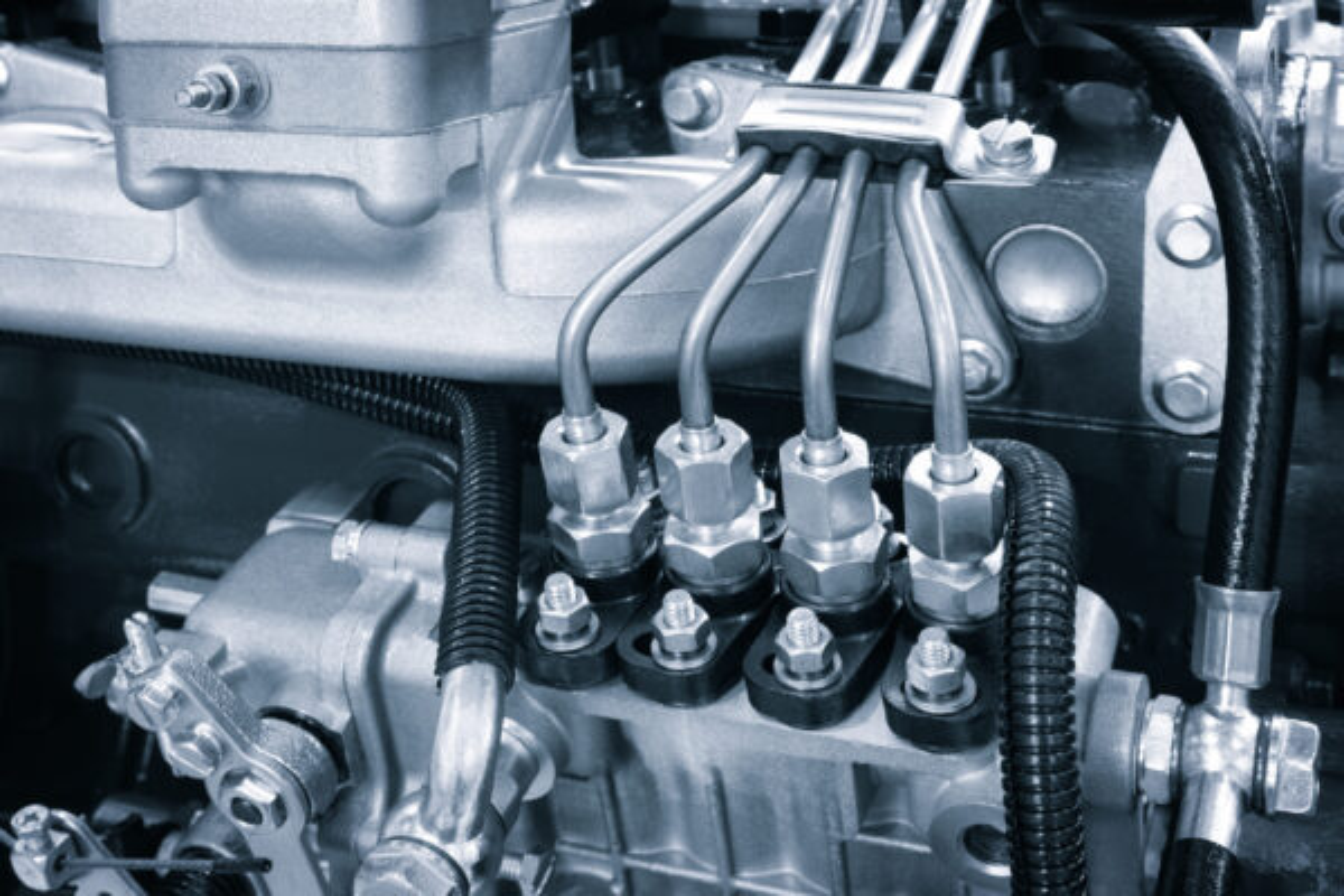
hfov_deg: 41.9
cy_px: 448
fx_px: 1755
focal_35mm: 47
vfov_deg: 28.6
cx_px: 672
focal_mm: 31.5
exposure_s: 2.1
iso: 320
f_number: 11
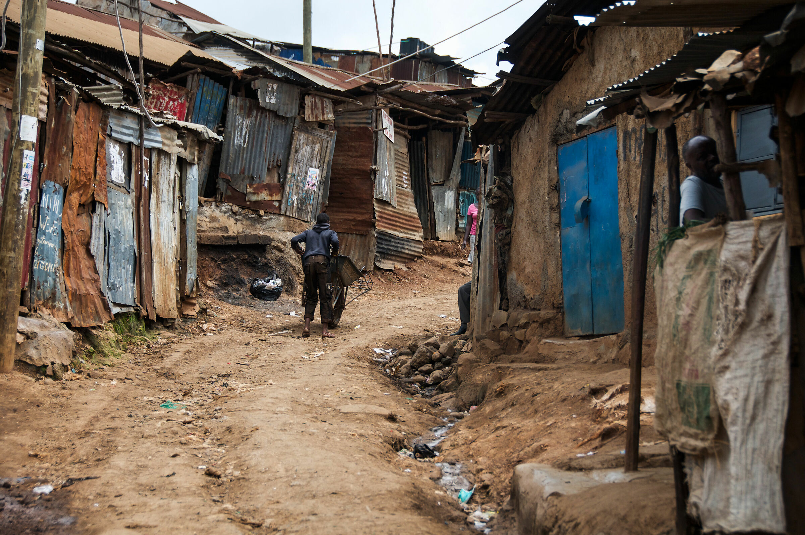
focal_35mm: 93
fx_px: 2077
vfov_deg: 14.7
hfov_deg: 21.9
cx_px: 402
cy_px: 268
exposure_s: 1/800
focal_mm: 62
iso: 200
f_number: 4.8
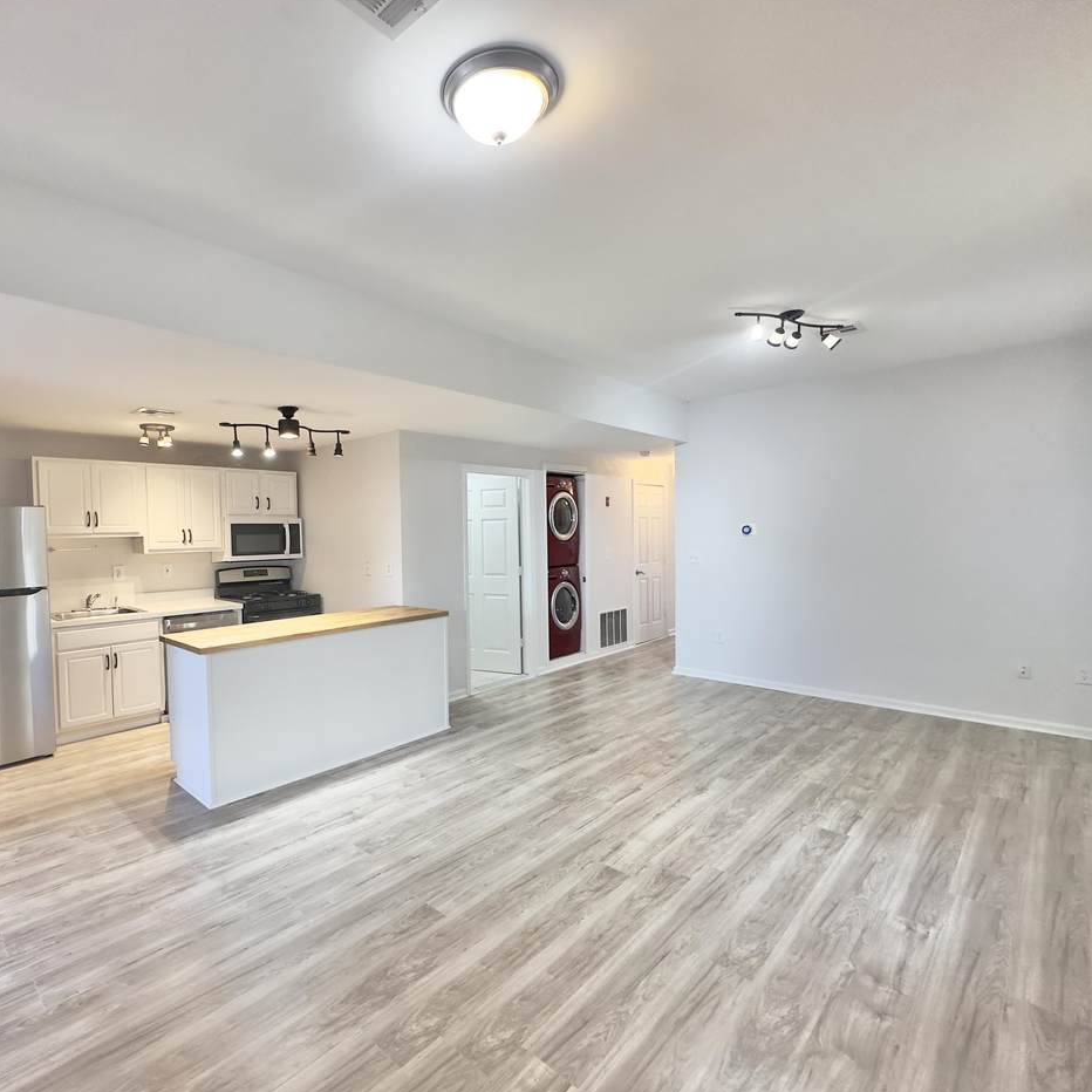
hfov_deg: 83.1
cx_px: 446
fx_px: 607
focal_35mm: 17
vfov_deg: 84.0
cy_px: 554
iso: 200
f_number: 2.2
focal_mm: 2.22
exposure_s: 1/120
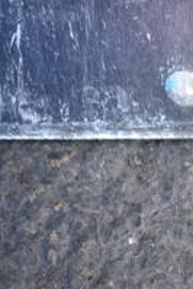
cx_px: 337
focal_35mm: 92
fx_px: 738
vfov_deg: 21.9
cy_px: 61
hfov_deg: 13.5
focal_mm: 20
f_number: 3.8
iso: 100
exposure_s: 1/60
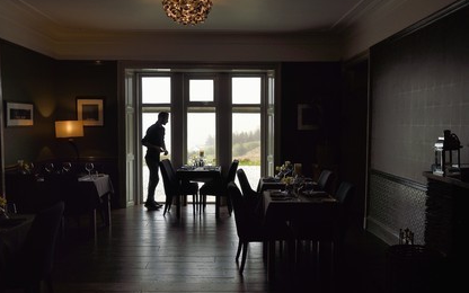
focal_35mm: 35
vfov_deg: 36.3
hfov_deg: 55.3
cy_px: 150
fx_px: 447
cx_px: 233
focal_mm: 34
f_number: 16
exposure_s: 1/50
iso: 800
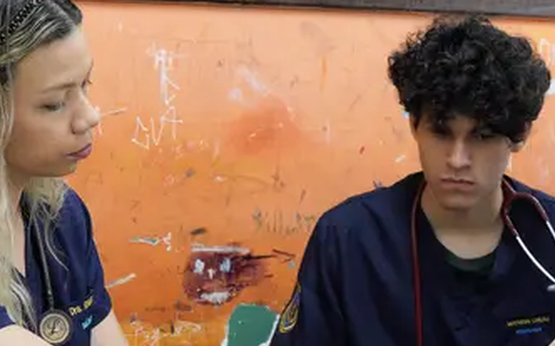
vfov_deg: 12.7
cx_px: 408
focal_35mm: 103
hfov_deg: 20.1
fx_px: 1557
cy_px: 203
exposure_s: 1/125
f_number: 3.5
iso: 3200
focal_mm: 26
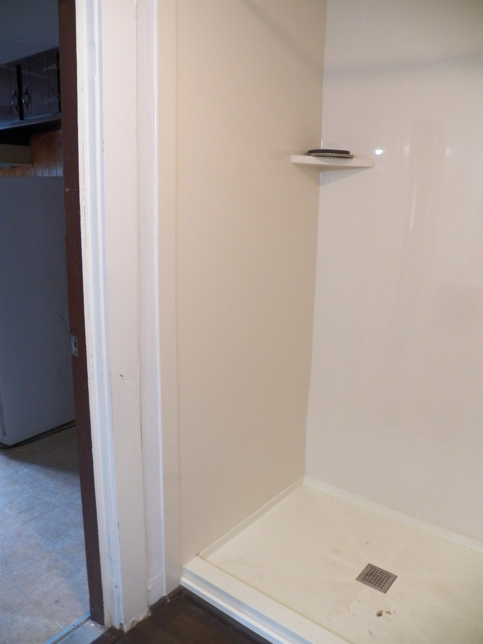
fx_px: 521
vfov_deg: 63.4
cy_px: 322
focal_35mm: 28
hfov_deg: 49.7
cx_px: 242
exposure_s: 1/30
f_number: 2.8
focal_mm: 4.9
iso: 320
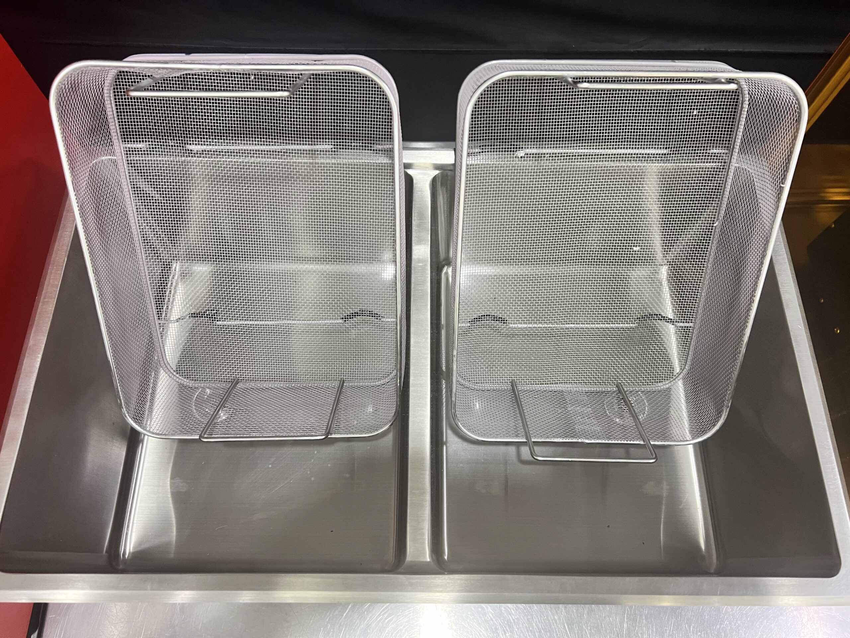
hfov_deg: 67.3
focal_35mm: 26
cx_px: 425
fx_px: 638
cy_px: 319
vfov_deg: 53.1
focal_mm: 5.7
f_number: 1.5
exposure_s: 1/50
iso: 160
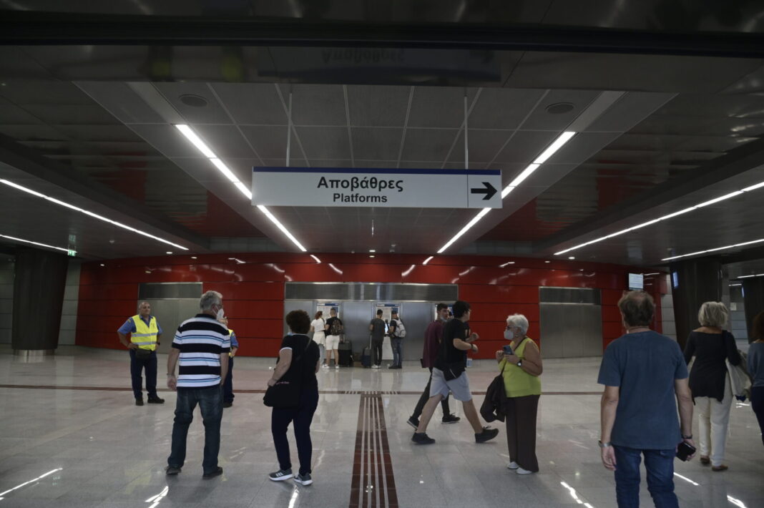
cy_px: 254
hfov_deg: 73.8
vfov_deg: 53.0
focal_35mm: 24
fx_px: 509
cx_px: 382
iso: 2000
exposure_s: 1/160
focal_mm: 24
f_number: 5.6
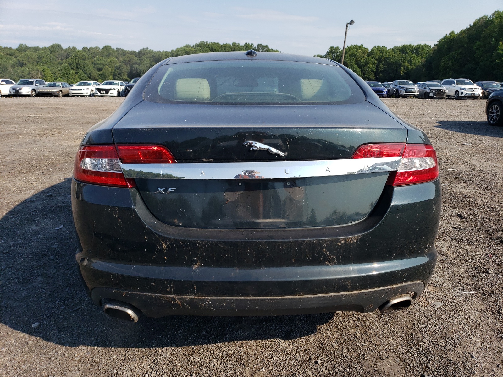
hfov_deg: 67.3
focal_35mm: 26
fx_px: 378
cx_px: 252
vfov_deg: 53.1
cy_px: 188
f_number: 1.5
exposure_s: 1/2500
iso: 50
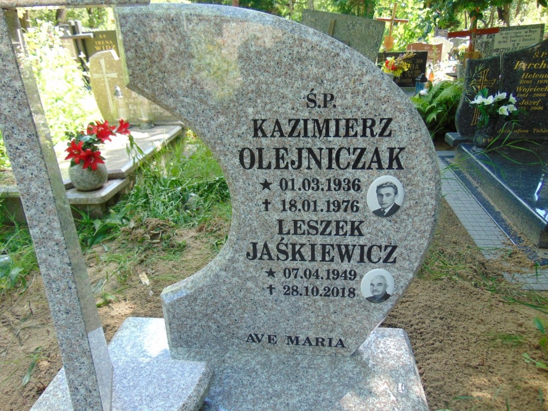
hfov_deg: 69.4
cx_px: 274
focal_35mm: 25
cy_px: 206
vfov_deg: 54.9
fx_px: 396
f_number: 3
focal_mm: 4.5
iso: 80
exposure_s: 1/80
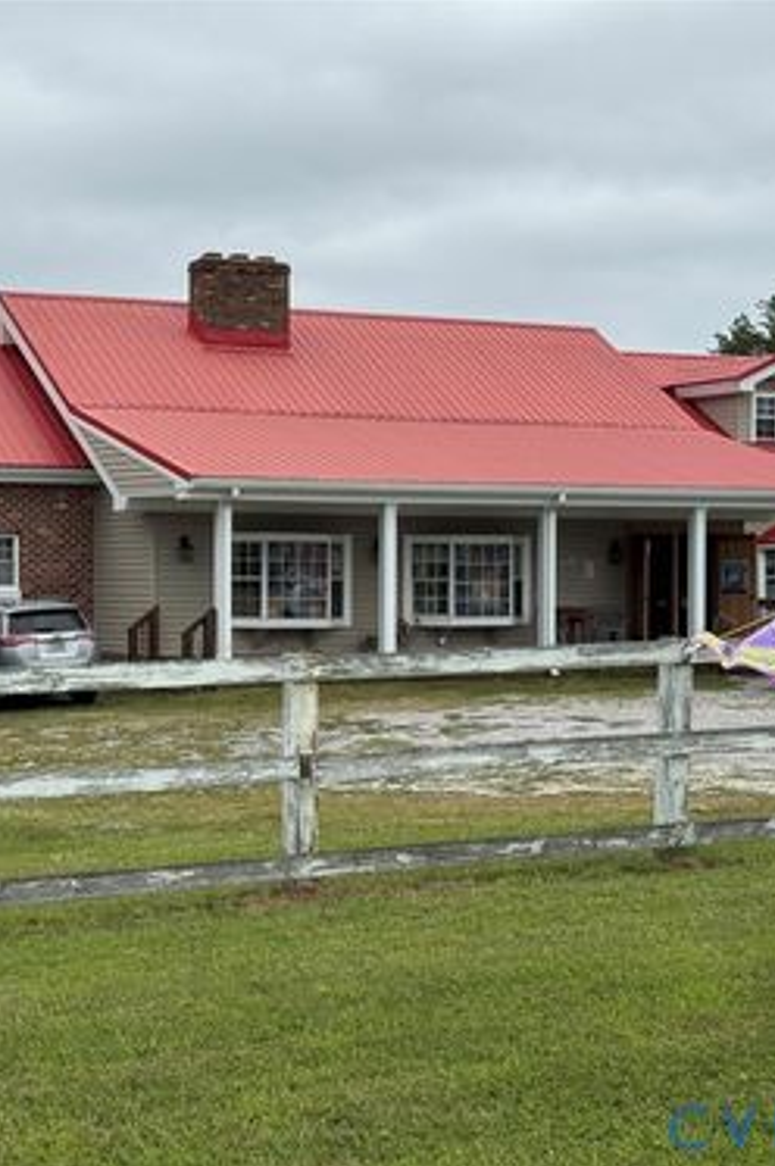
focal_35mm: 67
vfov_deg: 30.1
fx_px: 2167
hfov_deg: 20.1
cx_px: 200
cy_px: 583
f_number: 1.78
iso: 64
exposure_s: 1/3817
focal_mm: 6.76
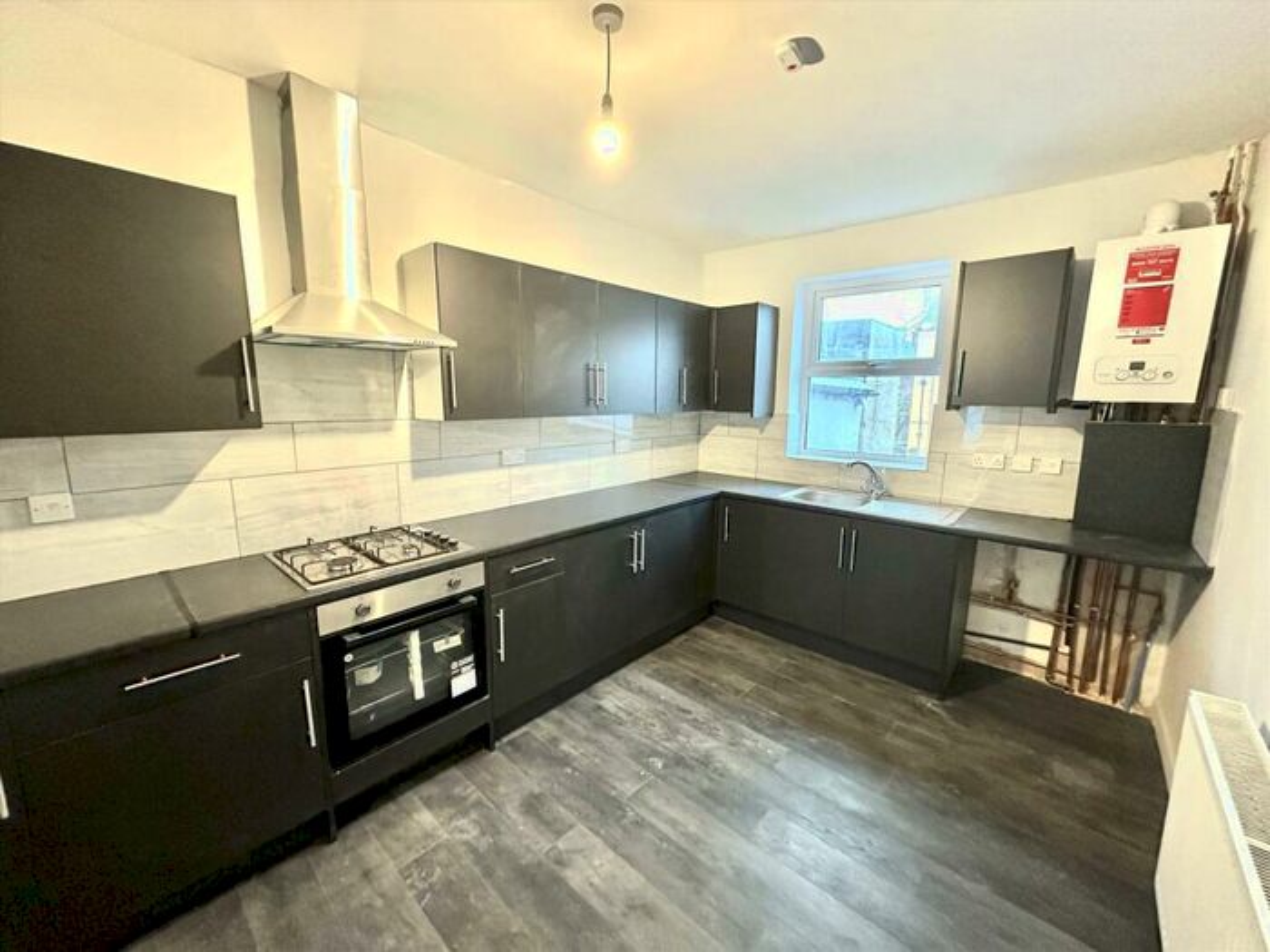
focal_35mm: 14
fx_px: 514
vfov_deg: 85.7
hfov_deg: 102.1
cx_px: 635
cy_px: 476
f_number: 2.2
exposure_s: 1/50
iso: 500
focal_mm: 2.22
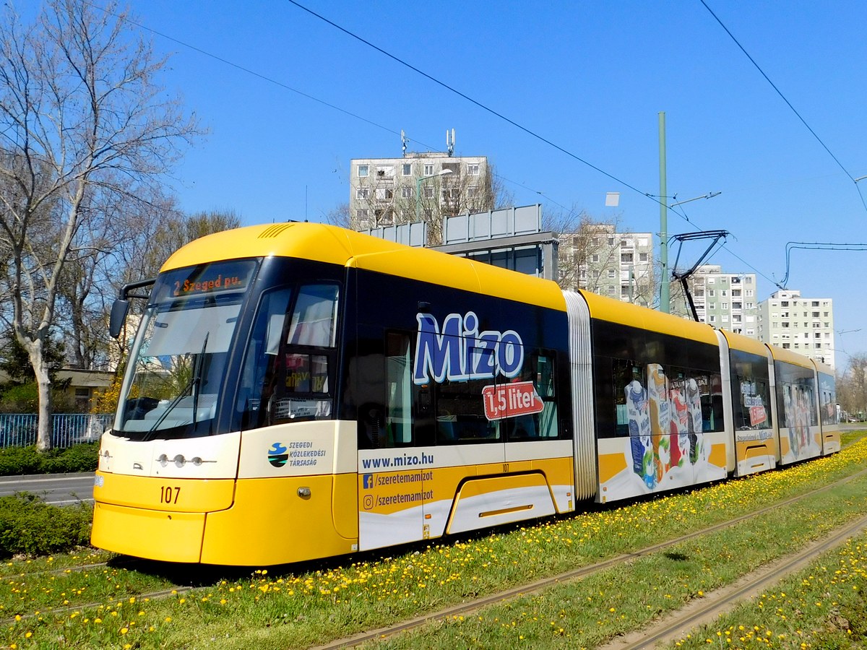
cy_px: 325
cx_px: 434
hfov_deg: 73.9
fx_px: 576
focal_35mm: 23
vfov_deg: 58.9
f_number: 6
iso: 125
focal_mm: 4
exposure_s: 1/500
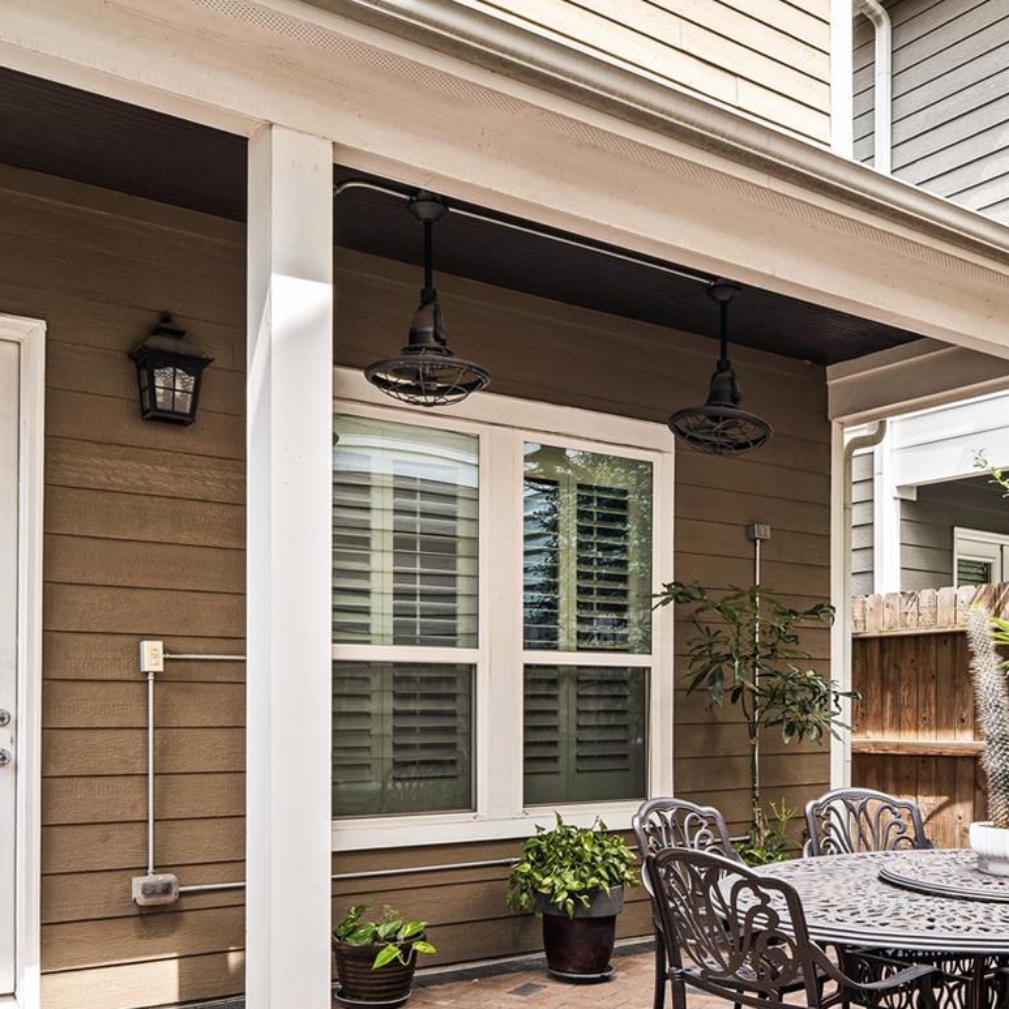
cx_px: 587
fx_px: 1187
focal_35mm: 36
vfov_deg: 45.0
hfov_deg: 45.9
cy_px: 709
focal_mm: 16
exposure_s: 1/8
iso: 200
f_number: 9
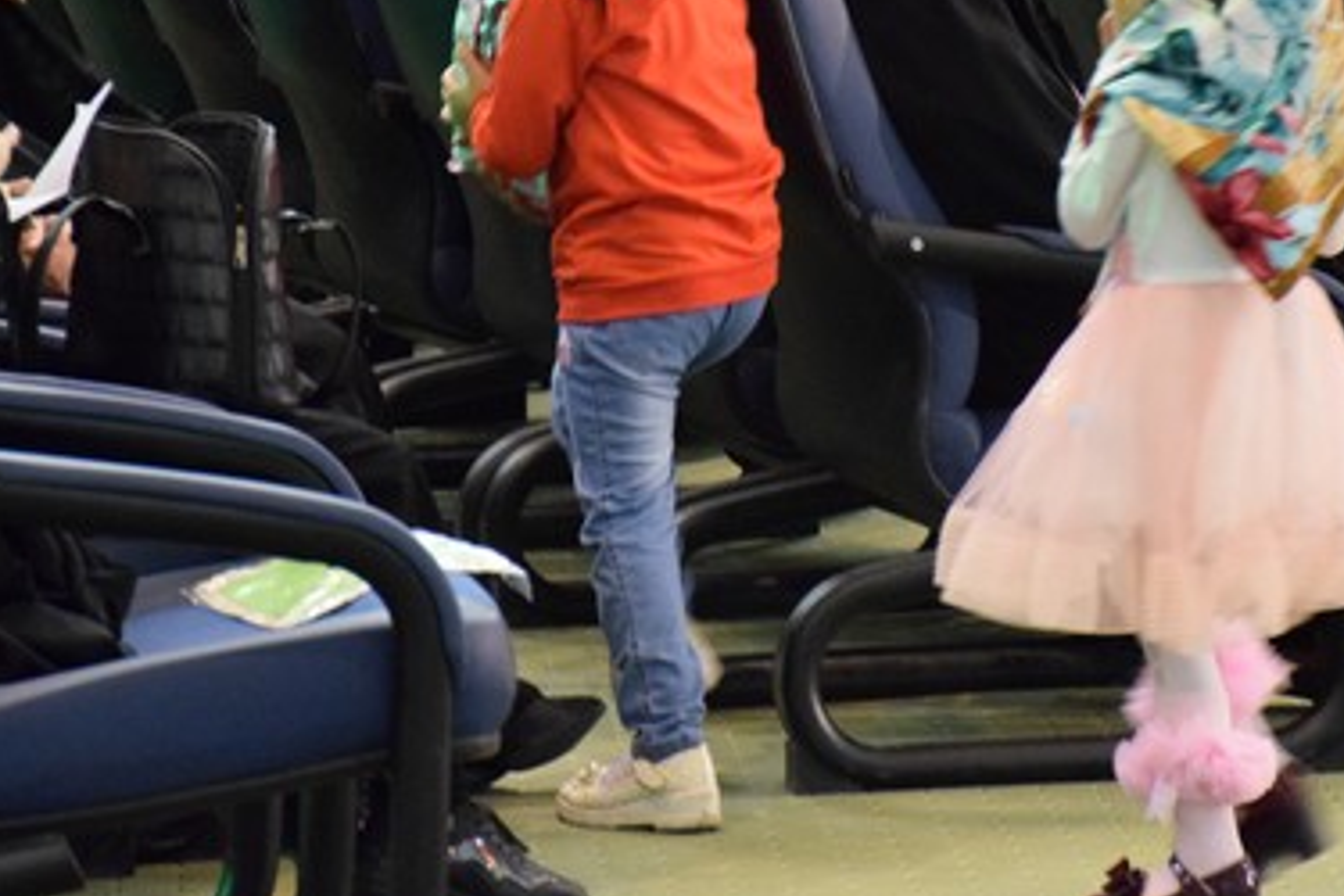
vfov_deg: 6.4
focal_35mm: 216
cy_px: 233
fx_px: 8063
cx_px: 710
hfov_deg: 9.5
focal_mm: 90
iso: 6400
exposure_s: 1/60
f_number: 5.3
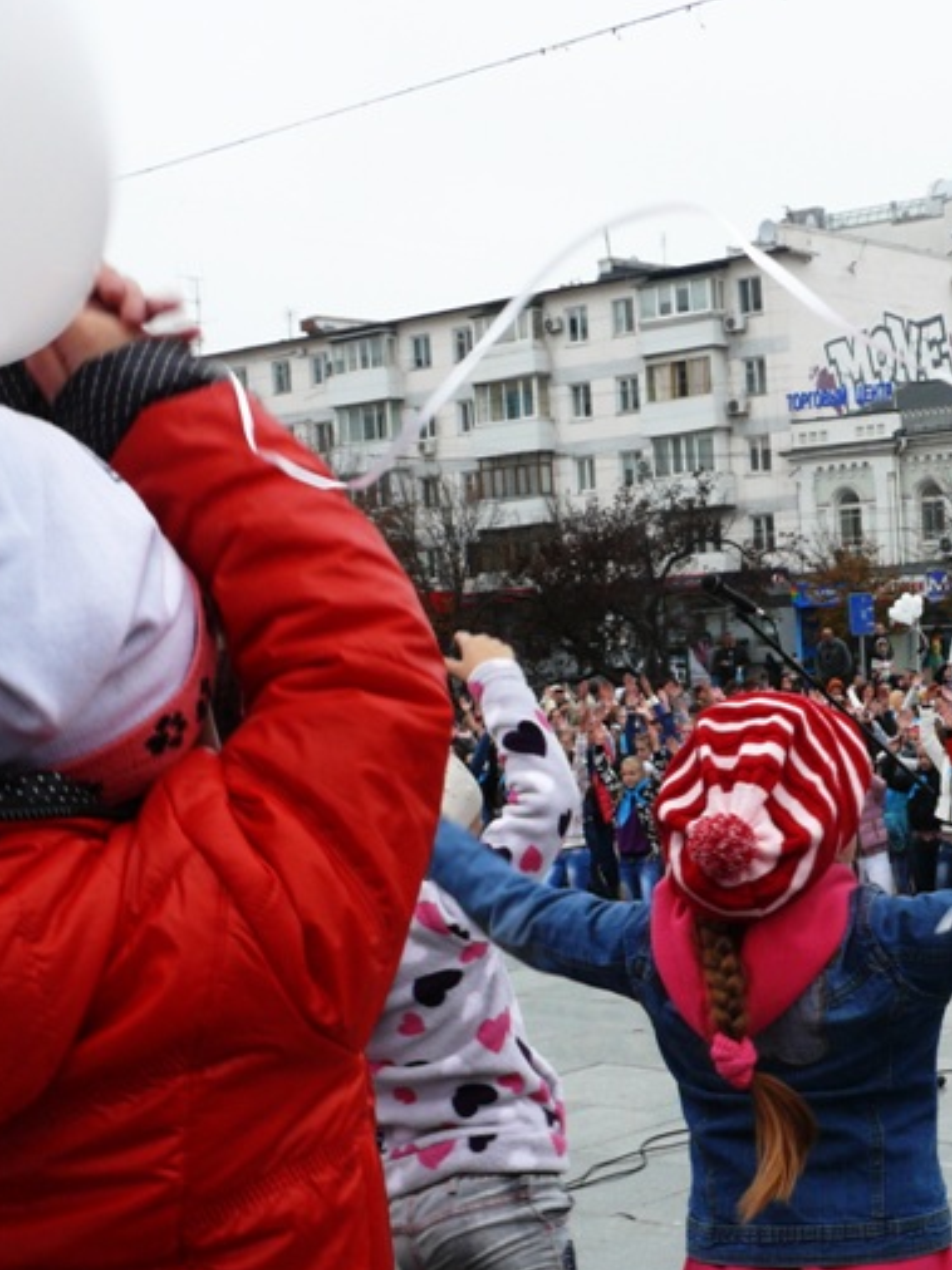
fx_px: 2202
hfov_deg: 23.9
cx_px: 799
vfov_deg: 31.5
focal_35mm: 60
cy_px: 988
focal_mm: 7.4
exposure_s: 1/200
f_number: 5
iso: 100
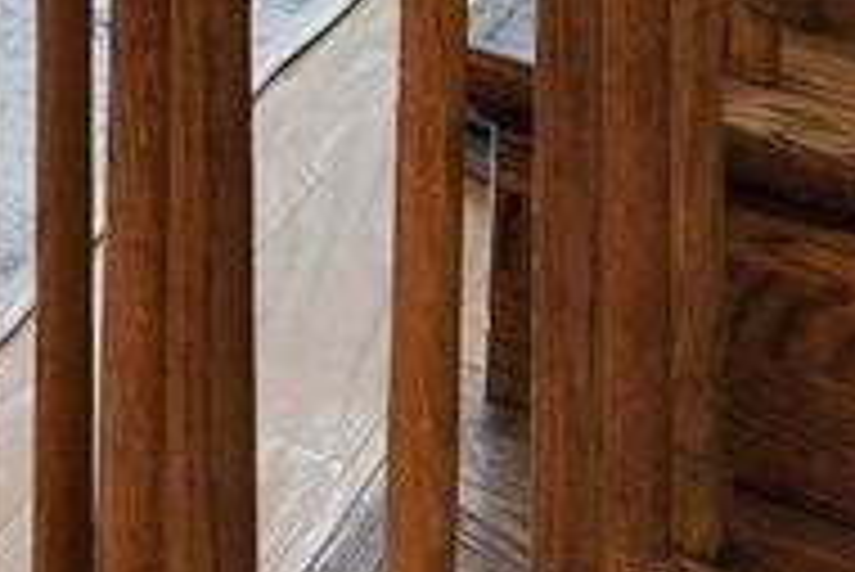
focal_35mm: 106
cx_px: -1930
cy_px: -1135
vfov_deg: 9.9
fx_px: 2519
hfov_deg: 10.4
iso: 250
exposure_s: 1/25
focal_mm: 14
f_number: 10
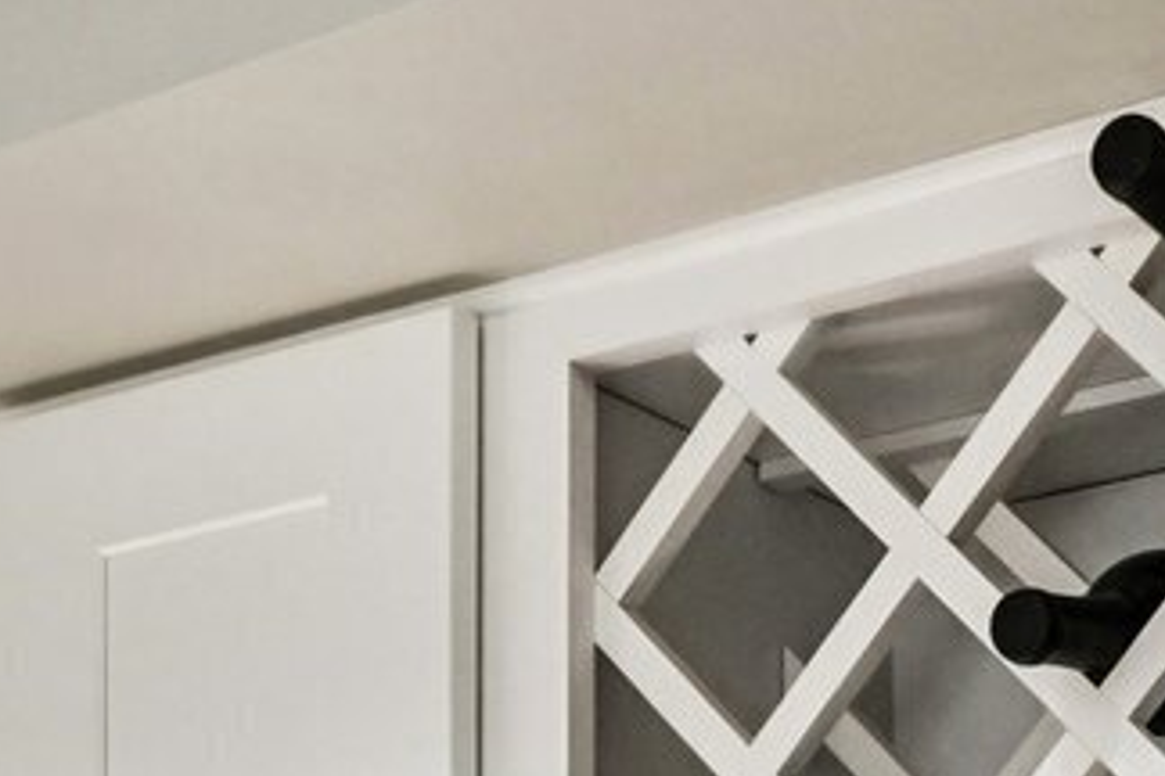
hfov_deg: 20.0
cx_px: 920
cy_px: 1575
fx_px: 3268
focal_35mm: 101
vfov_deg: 12.0
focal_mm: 16
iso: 1600
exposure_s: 1/30
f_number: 8
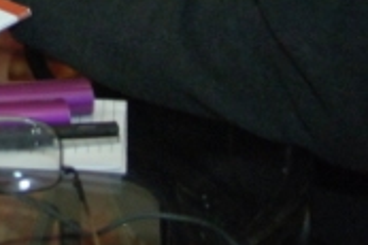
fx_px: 2175
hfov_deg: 9.1
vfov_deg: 6.1
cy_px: -411
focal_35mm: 213
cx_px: -377
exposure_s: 1/250
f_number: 2.8
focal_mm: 24
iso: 800
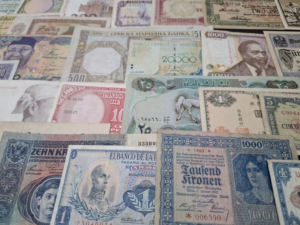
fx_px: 199
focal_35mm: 23
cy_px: 112
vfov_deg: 58.9
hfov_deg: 73.9
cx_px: 150
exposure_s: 1/100
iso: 125
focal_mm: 5.54
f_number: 1.8
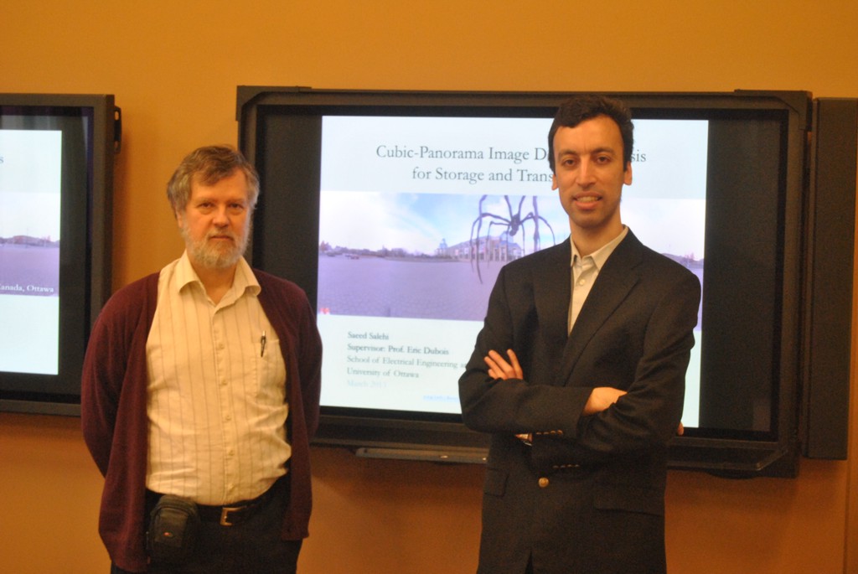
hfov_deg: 24.6
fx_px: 1968
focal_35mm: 82
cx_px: 429
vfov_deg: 16.6
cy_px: 287
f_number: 5.6
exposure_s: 1/30
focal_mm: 55
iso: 1100
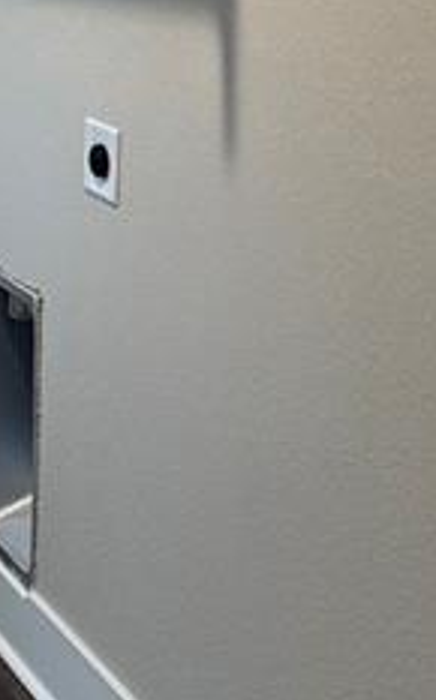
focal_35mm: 84
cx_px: -349
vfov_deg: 23.2
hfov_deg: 13.8
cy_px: -63
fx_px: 1602
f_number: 1.78
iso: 320
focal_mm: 6.76
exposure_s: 1/120
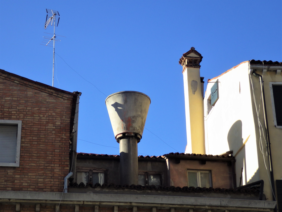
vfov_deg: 19.4
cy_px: 106
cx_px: 141
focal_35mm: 76
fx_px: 619
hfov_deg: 25.7
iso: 125
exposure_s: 1/400
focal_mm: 13.5
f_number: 5.5
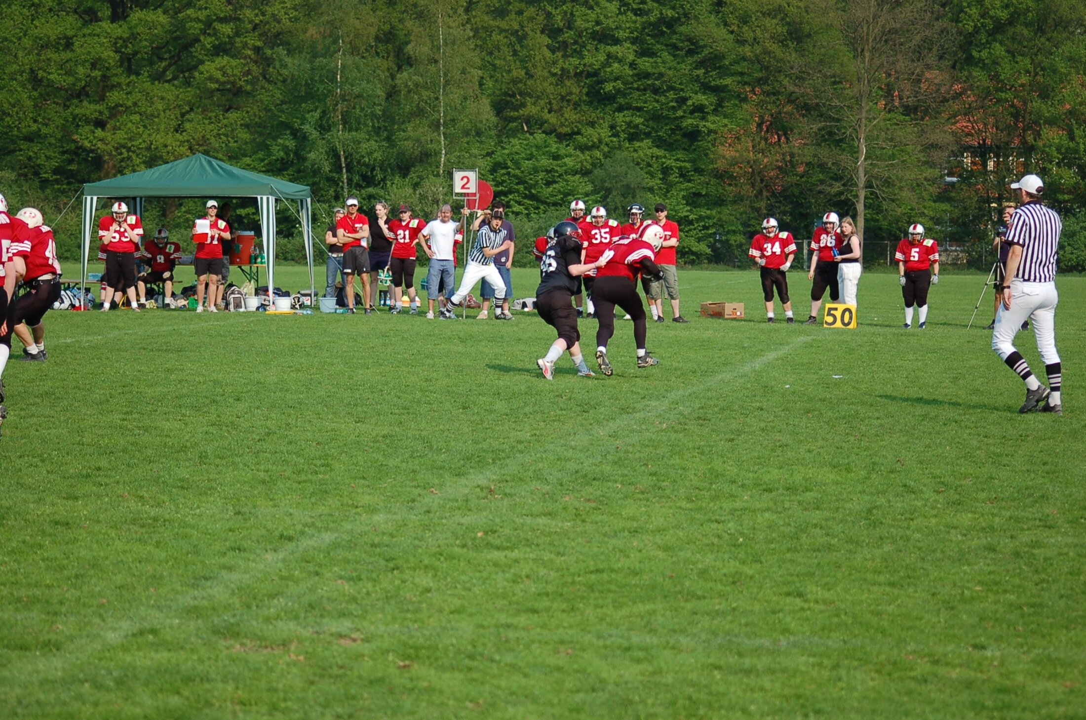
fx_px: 3523
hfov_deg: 17.5
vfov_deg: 11.7
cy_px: 360
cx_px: 543
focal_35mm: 117
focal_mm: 78
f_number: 4.5
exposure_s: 1/1000
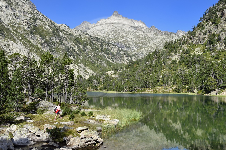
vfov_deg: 33.4
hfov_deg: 48.5
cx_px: 113
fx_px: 251
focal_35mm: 40
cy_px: 75
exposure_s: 1/400
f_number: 9
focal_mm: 40
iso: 200
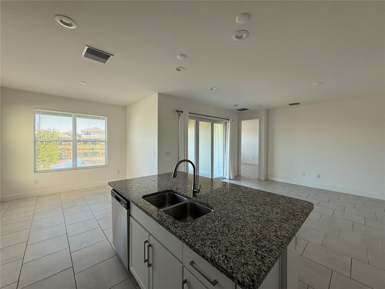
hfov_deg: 102.1
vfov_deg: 85.7
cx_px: 192
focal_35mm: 14
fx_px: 156
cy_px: 144
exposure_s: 1/99
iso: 125
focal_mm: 2.22
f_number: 2.2
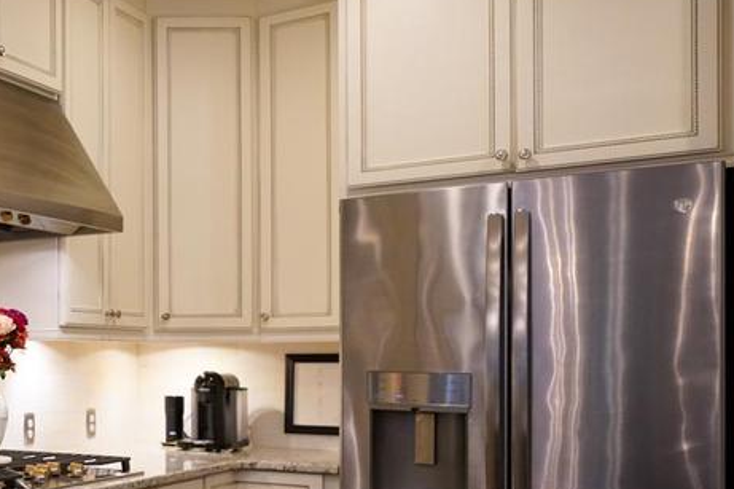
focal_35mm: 50
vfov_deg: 26.7
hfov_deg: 29.9
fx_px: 1019
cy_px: 360
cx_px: -261
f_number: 3.5
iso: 1600
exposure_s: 1/160
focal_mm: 16
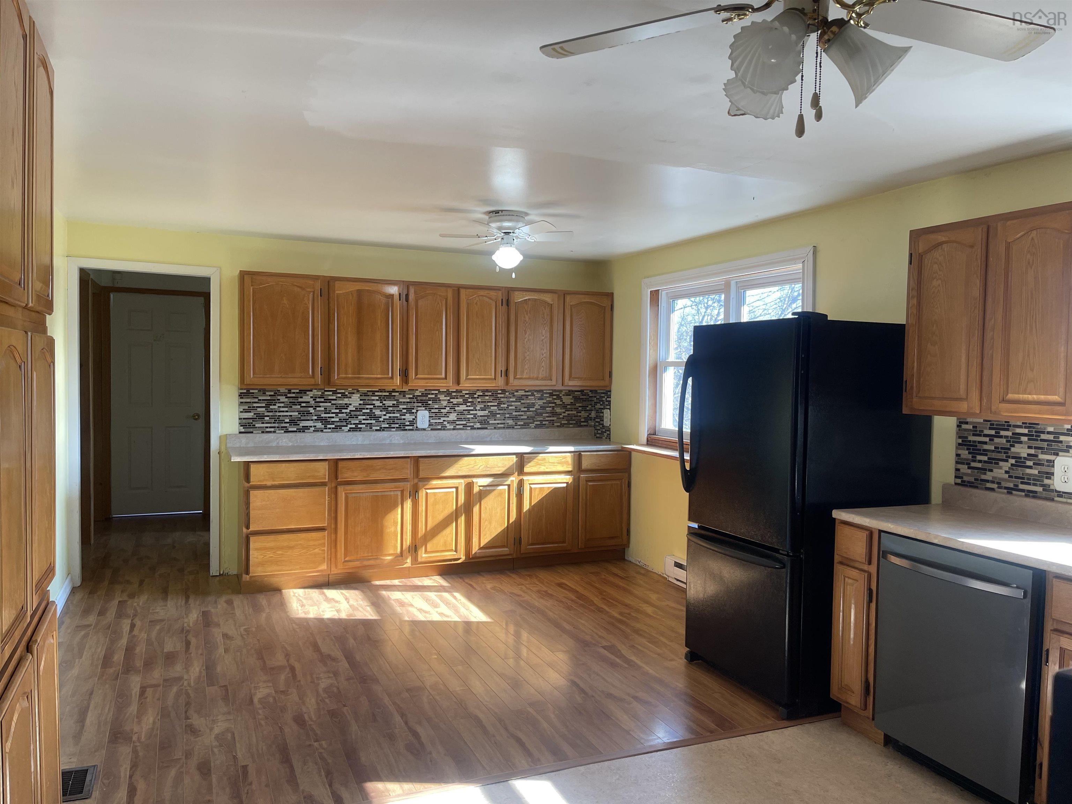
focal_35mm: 25
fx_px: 774
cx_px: 536
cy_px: 402
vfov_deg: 54.9
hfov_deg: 69.4
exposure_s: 1/120
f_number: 1.6
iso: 64
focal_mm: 5.1
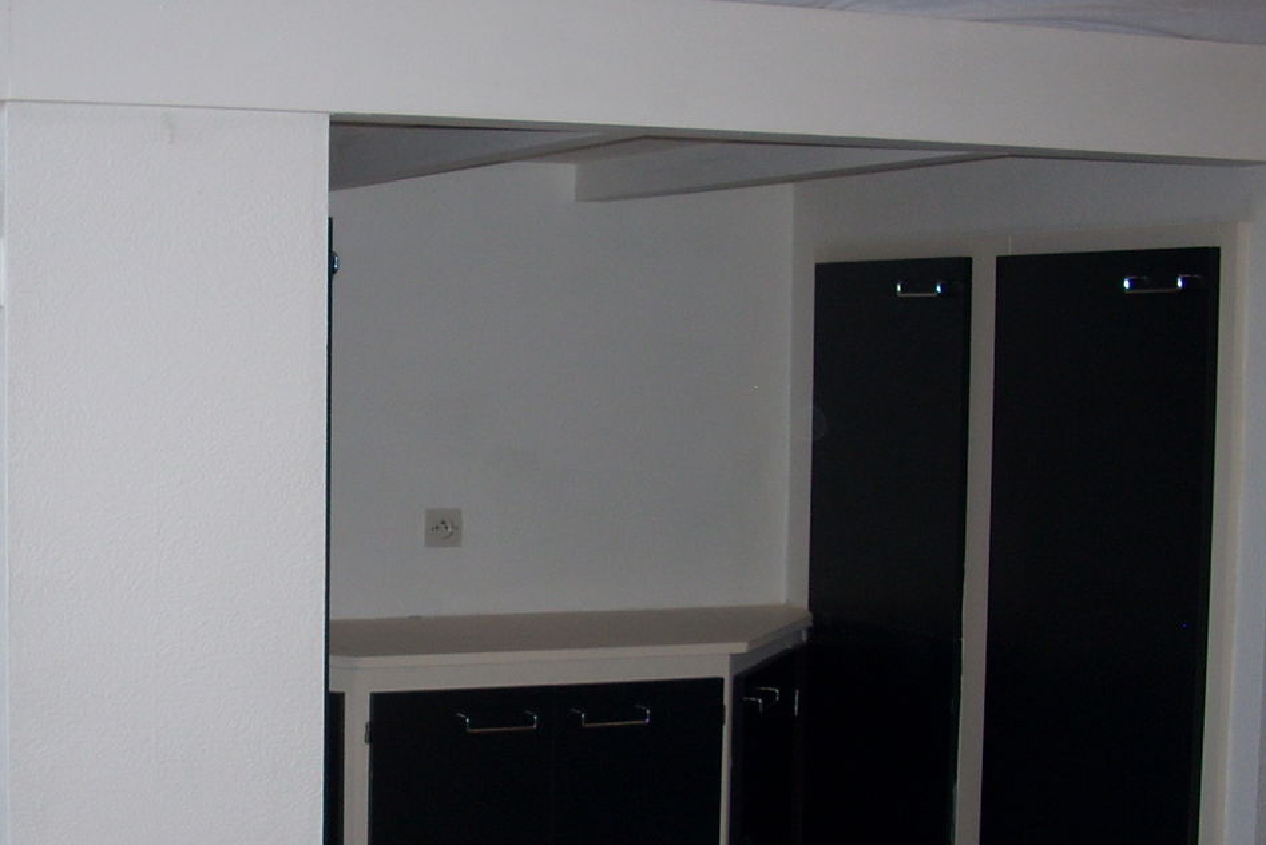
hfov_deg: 30.5
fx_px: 2286
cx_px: 353
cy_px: 449
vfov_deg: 20.9
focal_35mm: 65
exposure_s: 1/30
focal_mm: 6.2
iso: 64
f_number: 2.8
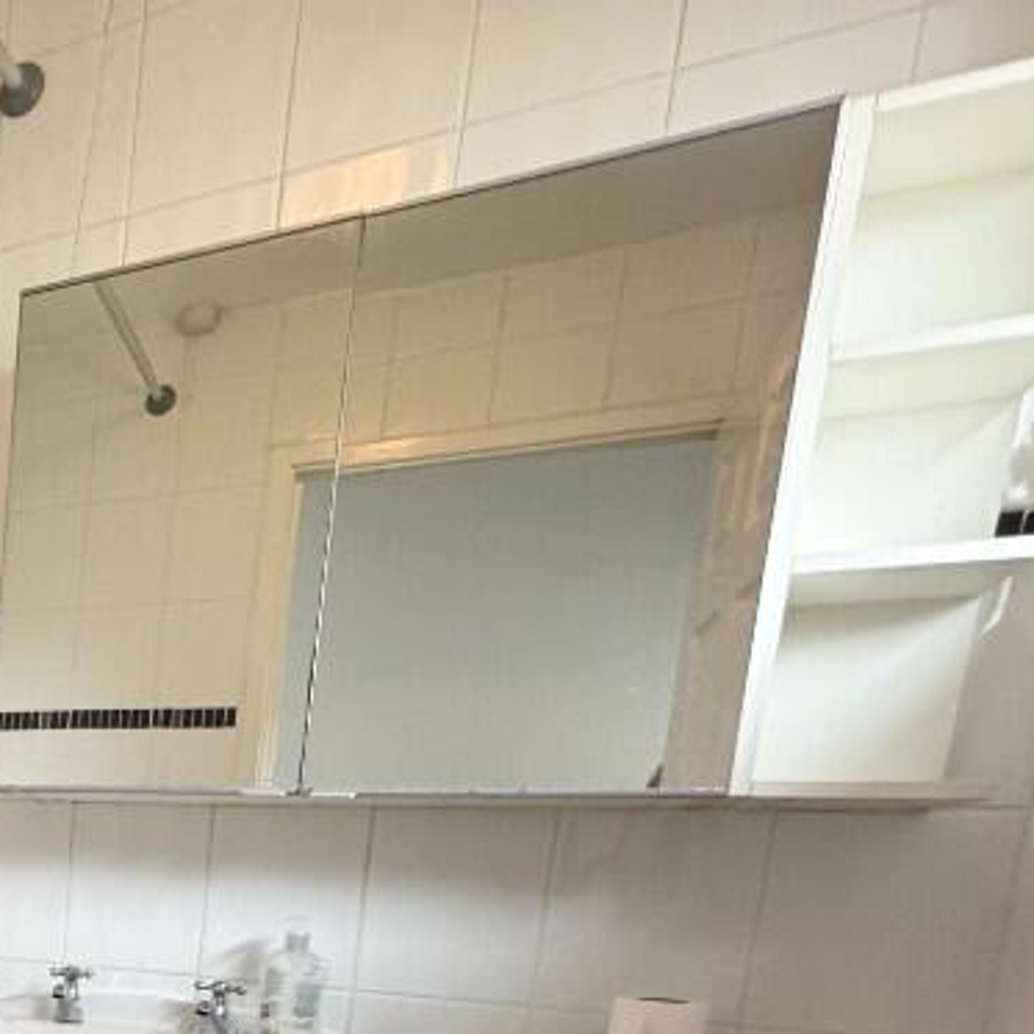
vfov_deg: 41.8
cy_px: 1042
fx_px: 1149
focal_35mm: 34
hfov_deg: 35.6
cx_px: -263
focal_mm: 2.22
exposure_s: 1/50
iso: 200
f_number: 2.2
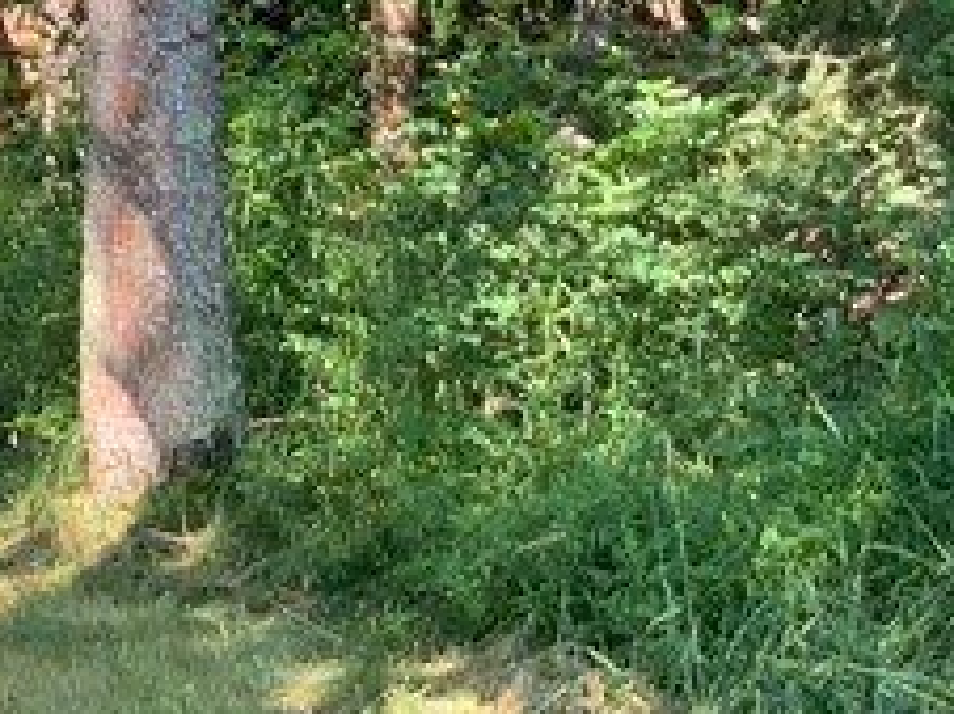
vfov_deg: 6.3
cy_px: 63
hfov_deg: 8.2
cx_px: -646
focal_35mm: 236
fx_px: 6497
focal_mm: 6
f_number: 2.4
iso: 50
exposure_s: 1/122
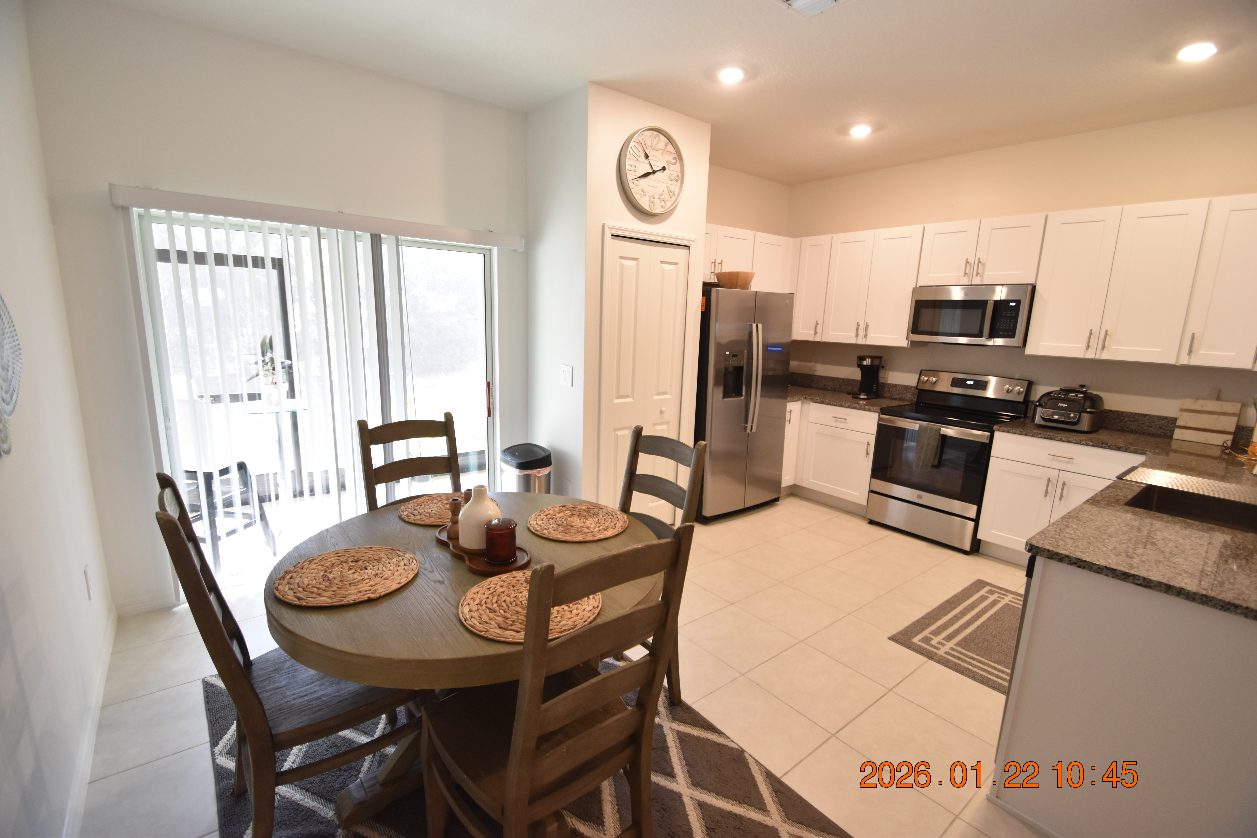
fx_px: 524
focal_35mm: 15
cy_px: 419
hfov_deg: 100.4
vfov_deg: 77.3
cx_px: 628
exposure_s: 1/60
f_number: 3.5
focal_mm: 10
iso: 800
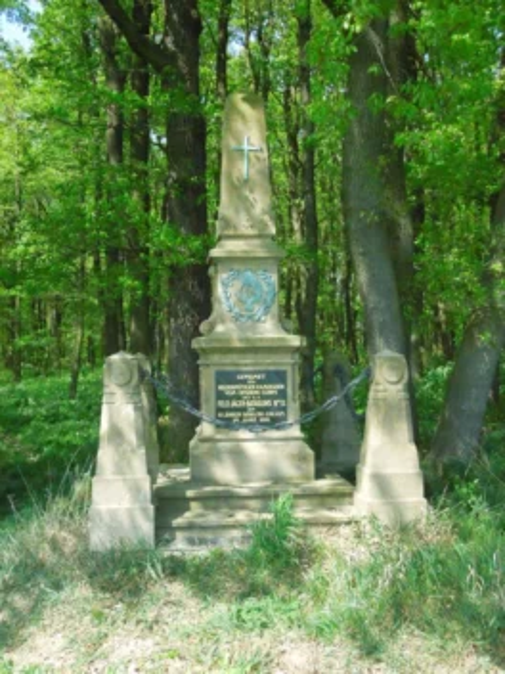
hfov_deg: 36.8
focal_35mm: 39
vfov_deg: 47.9
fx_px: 759
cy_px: 337
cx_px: 252
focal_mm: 7
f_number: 7.6
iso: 3200
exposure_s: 1/1600
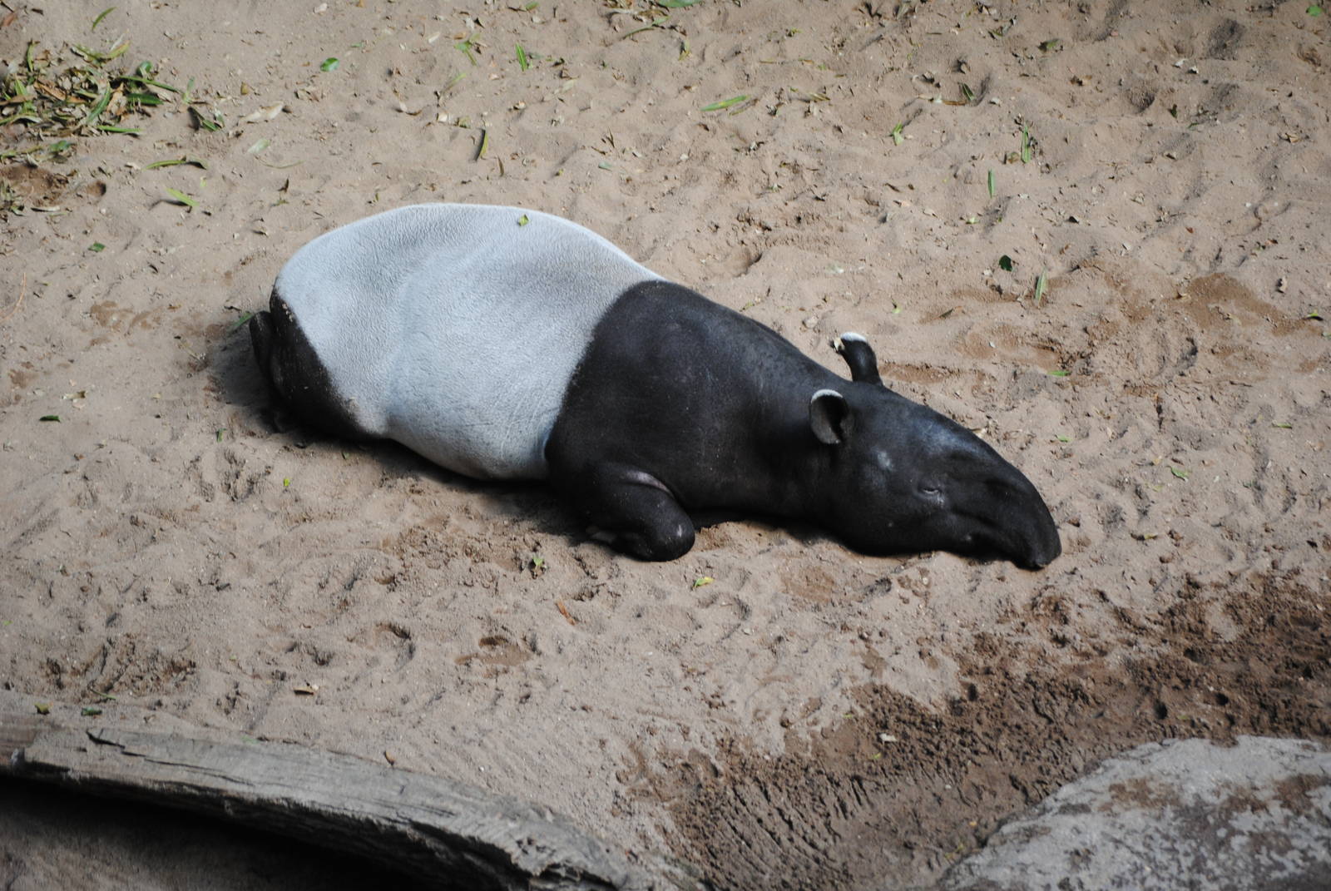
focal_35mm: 105
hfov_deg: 19.4
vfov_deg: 13.1
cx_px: 666
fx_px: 3887
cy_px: 446
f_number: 4.2
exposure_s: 1/125
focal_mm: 70
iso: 280
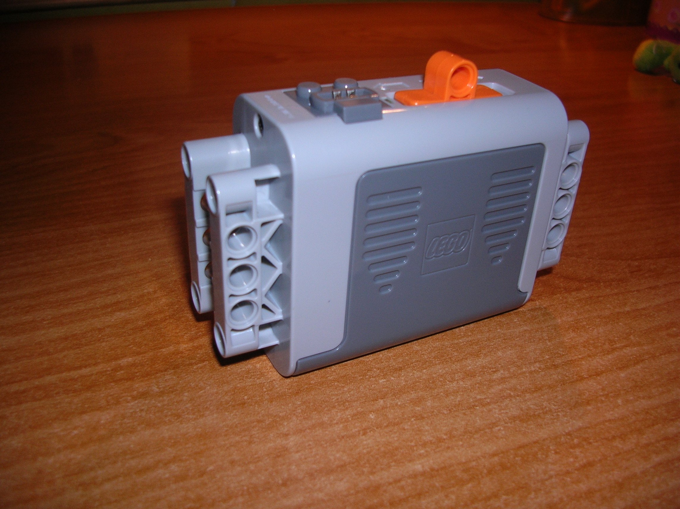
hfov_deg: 52.7
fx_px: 687
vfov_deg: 40.6
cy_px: 254
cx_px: 340
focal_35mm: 35
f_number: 2.8
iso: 50
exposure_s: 1/60.1
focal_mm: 5.8
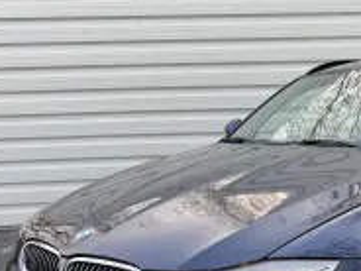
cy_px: 259
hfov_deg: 38.3
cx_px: 310
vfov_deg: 29.2
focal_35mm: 47
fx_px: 490
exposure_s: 1/261
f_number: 1.78
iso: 64
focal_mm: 6.76
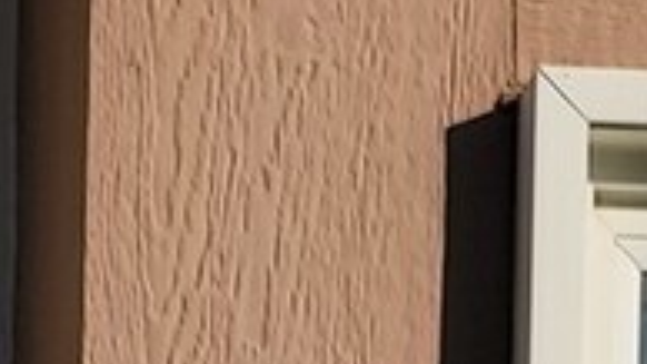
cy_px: 2097
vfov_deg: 4.6
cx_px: -687
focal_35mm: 202
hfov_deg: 9.8
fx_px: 3465
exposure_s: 1/1819
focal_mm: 7
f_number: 1.8
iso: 20
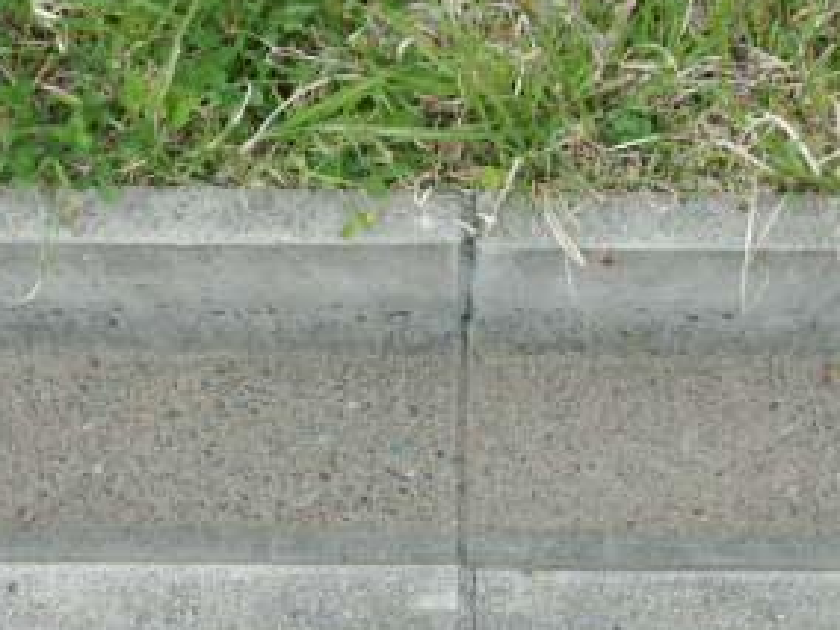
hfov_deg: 35.5
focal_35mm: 54
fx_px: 1310
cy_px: 379
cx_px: 438
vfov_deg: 27.0
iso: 200
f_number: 2.8
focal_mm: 4.3
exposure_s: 1/640
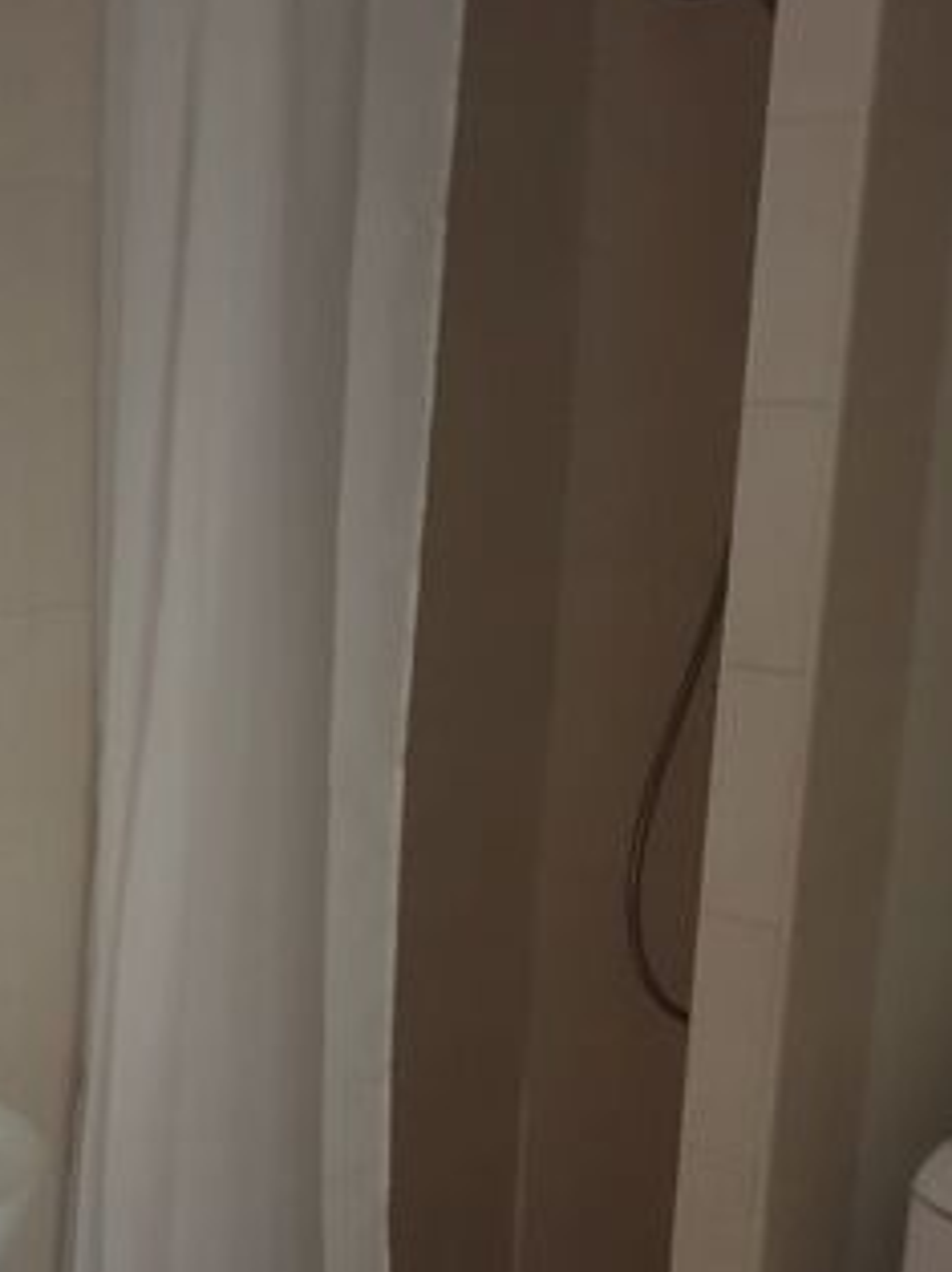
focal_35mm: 53
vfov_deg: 35.7
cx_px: 158
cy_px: 883
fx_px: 1946
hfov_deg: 26.8
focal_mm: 4.3
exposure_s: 1/10
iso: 400
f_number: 1.5
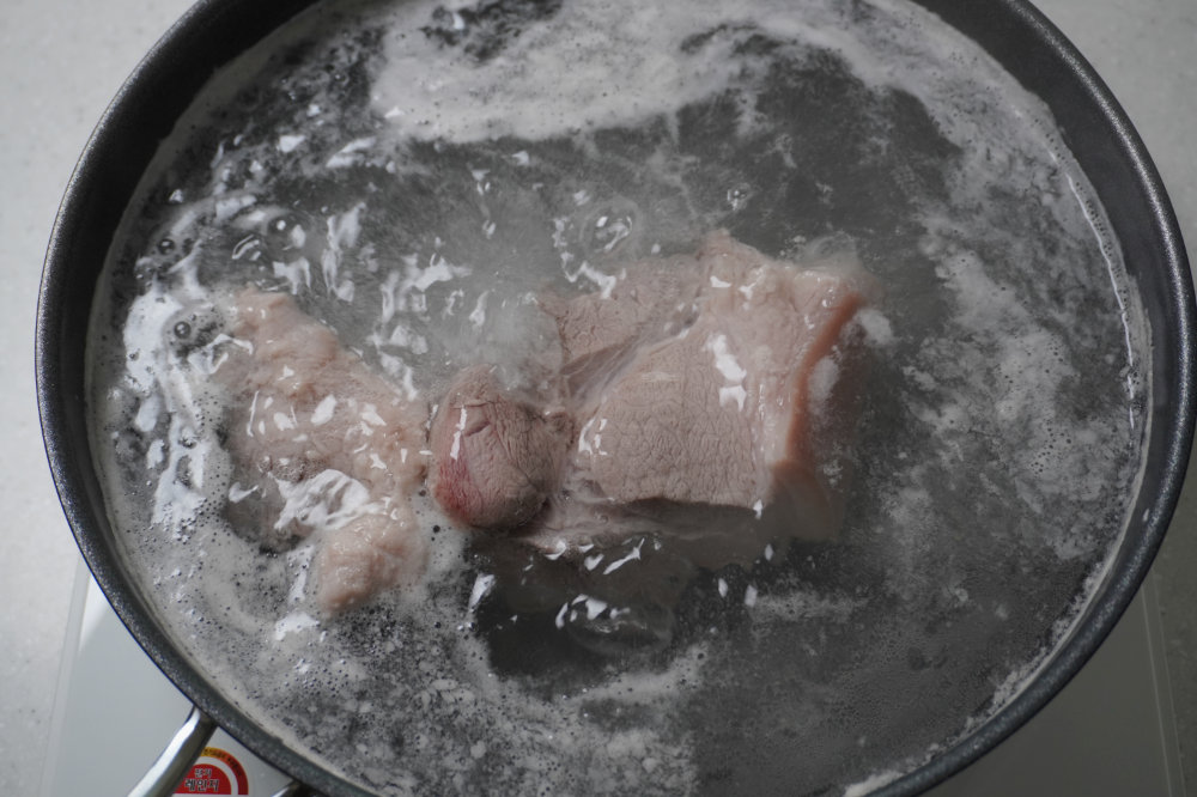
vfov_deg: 28.9
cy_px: 398
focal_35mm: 46
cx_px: 598
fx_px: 1546
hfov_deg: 42.3
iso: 500
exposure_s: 1/125
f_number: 5
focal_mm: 31
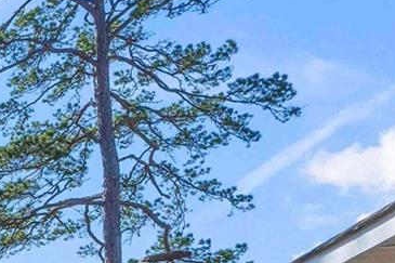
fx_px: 1108
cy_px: 570
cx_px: -699
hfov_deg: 12.4
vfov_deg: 11.7
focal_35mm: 101
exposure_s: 1/125
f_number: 10
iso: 100
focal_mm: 18
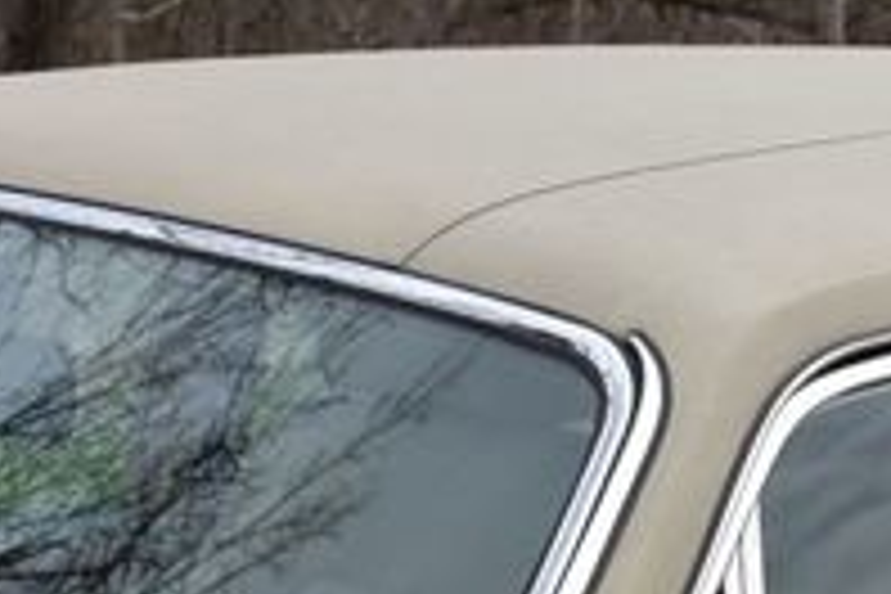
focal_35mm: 112
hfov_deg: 17.9
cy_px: 482
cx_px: 900
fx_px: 2762
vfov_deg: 12.2
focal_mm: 23
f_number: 8
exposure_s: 1/500
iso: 320
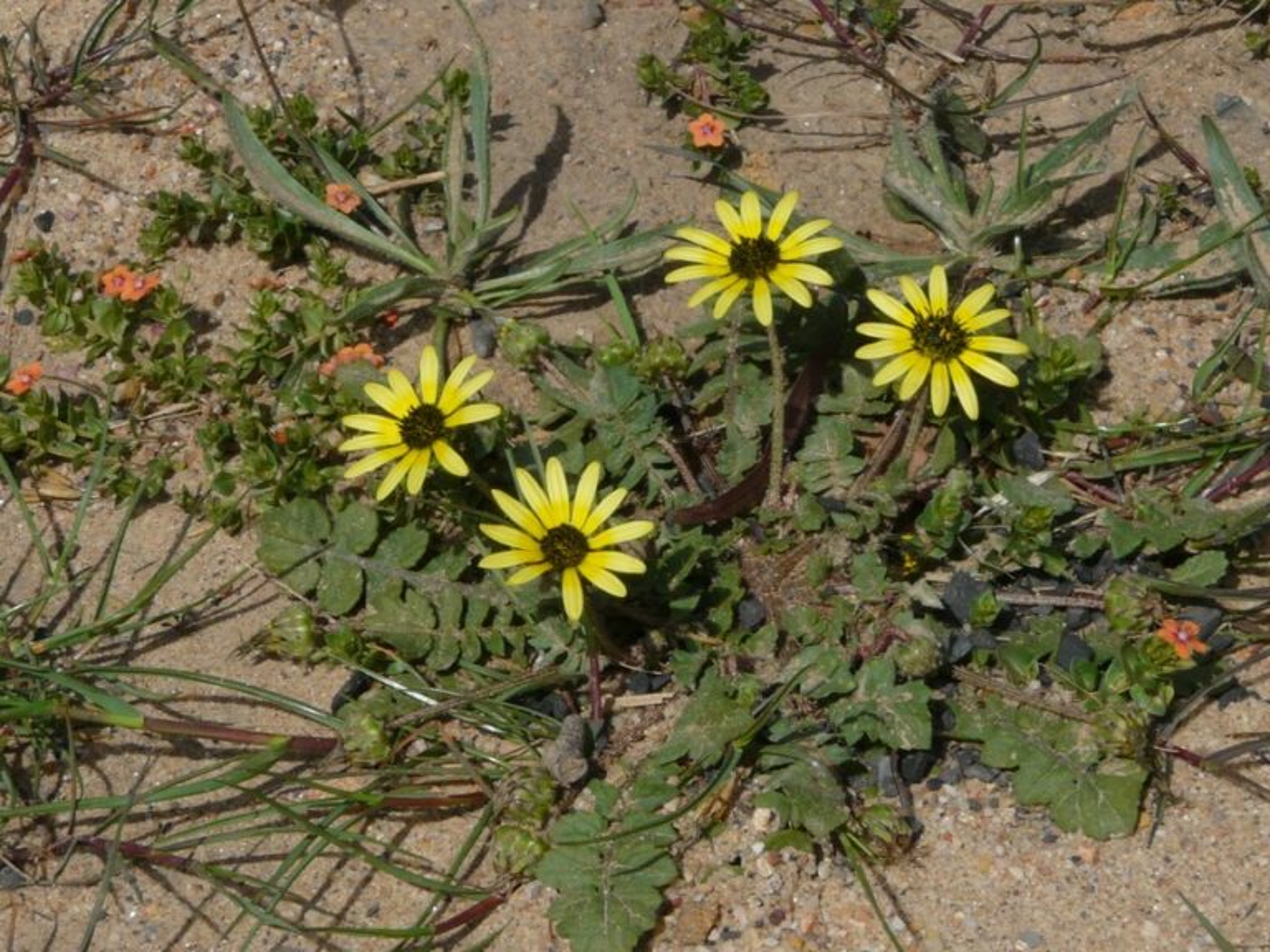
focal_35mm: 143
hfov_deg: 13.8
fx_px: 5246
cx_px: 635
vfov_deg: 10.4
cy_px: 476
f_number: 8
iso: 100
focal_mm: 18.3
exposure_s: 1/400
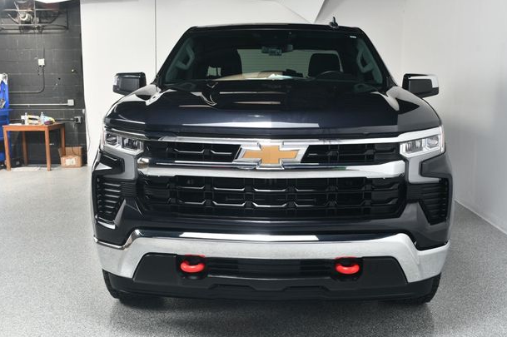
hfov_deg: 47.4
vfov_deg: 32.6
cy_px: 176
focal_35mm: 41
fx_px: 577
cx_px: 265
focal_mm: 26
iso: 100
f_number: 9
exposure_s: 1/160
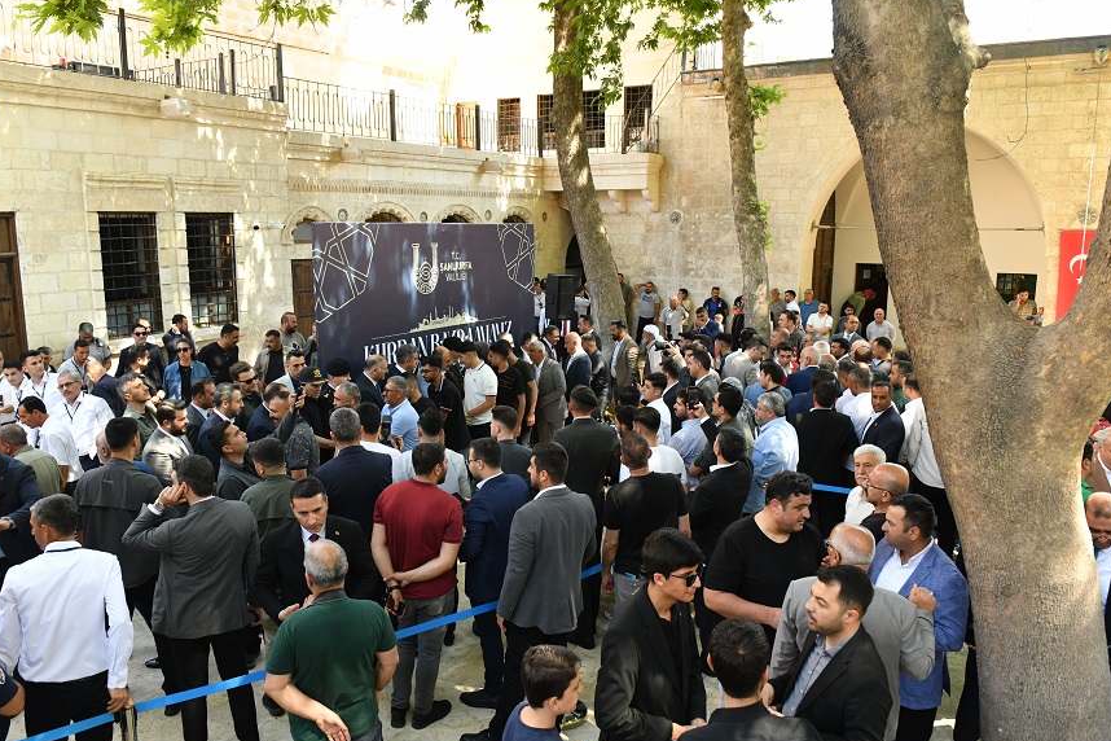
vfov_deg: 49.6
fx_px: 802
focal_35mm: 26
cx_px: 528
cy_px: 374
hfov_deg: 69.4
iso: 1400
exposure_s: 1/400
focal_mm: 24
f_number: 5
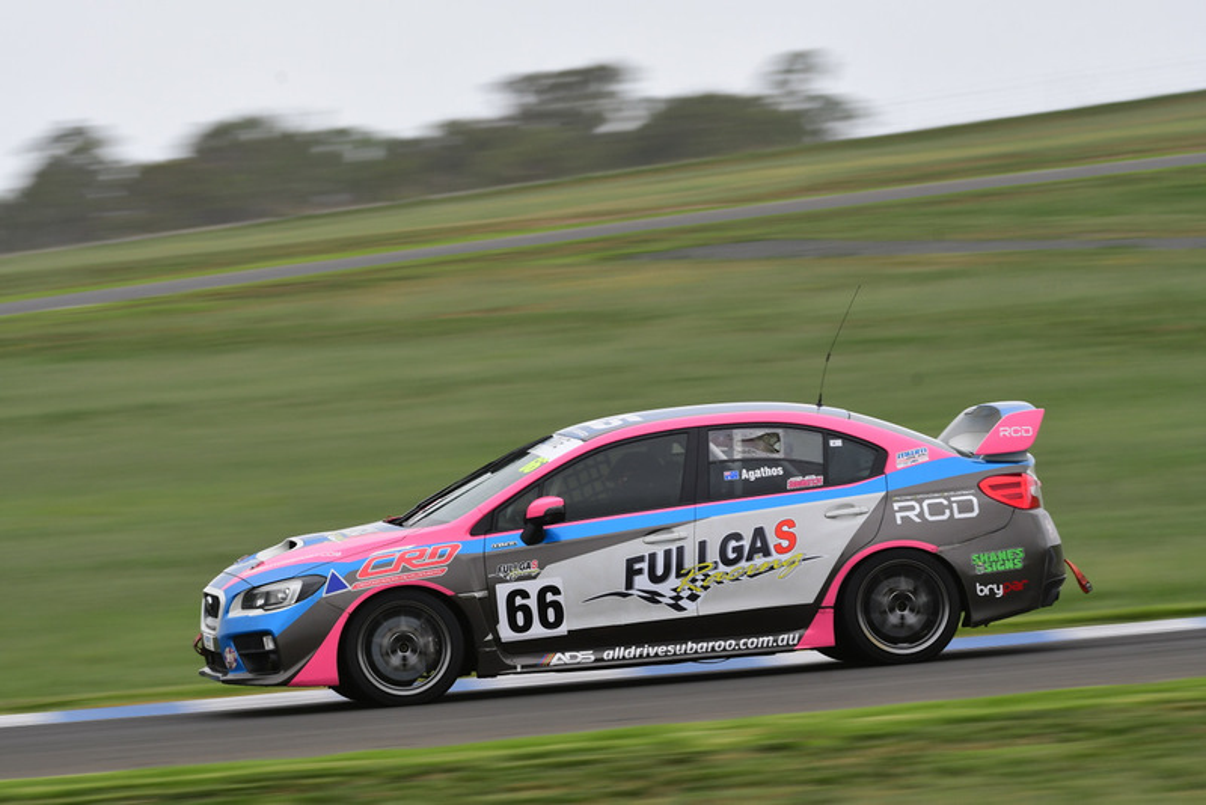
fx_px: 13069
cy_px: 402
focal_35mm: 390
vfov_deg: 3.5
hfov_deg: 5.3
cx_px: 603
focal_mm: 260
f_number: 10
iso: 160
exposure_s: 1/160
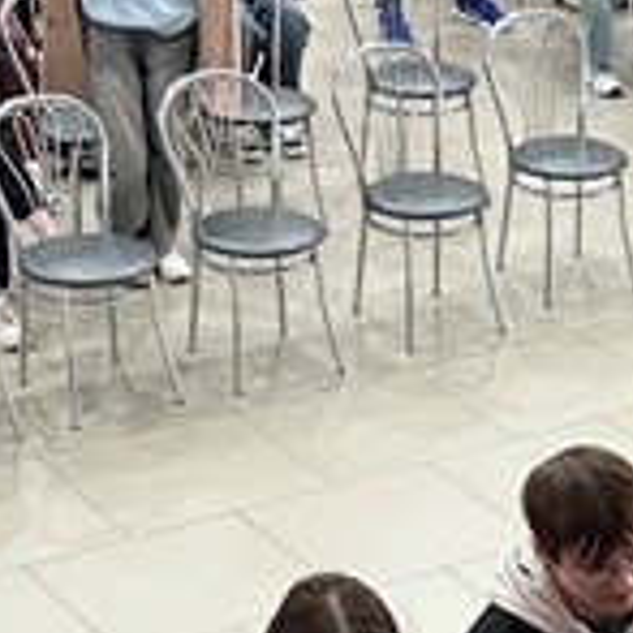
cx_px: 891
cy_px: 736
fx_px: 2586
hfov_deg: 13.3
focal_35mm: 125
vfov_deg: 13.6
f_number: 1.5
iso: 100
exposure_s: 1/50
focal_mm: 5.7
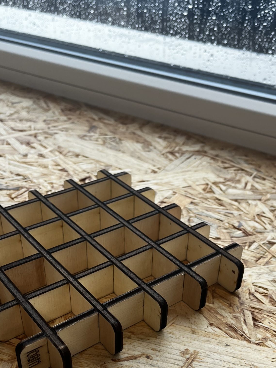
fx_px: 468
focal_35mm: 44
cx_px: 143
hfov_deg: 32.9
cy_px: 277
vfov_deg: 41.7
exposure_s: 1/122
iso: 32
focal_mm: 5.1
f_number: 1.6
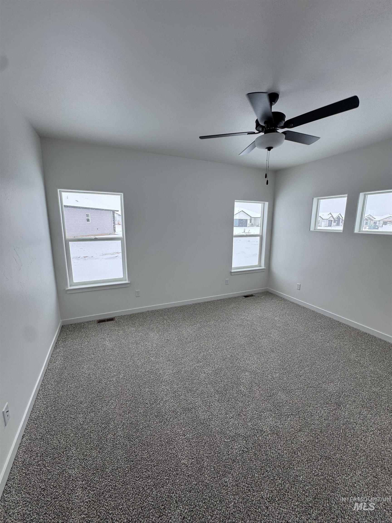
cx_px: 196
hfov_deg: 85.7
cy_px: 262
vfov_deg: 102.1
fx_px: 211
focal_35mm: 14
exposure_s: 1/228
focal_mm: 2.22
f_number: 2.2
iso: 40
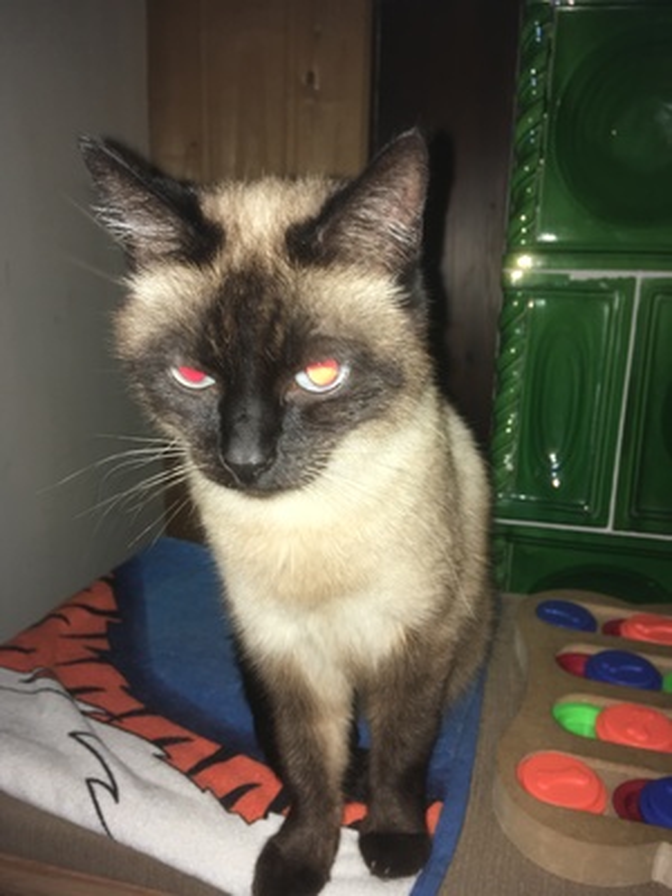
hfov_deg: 48.2
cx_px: 336
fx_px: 751
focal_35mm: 29
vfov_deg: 61.7
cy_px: 448
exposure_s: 1/25
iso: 32
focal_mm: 4.15
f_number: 2.2
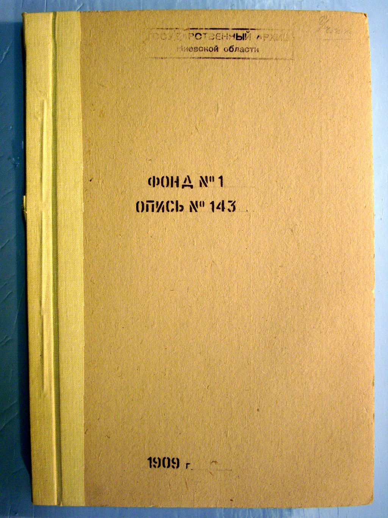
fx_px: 687
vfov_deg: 41.2
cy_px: 259
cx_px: 194
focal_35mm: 46
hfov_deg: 31.5
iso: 400
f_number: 3.1
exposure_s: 1/40
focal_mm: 9.6
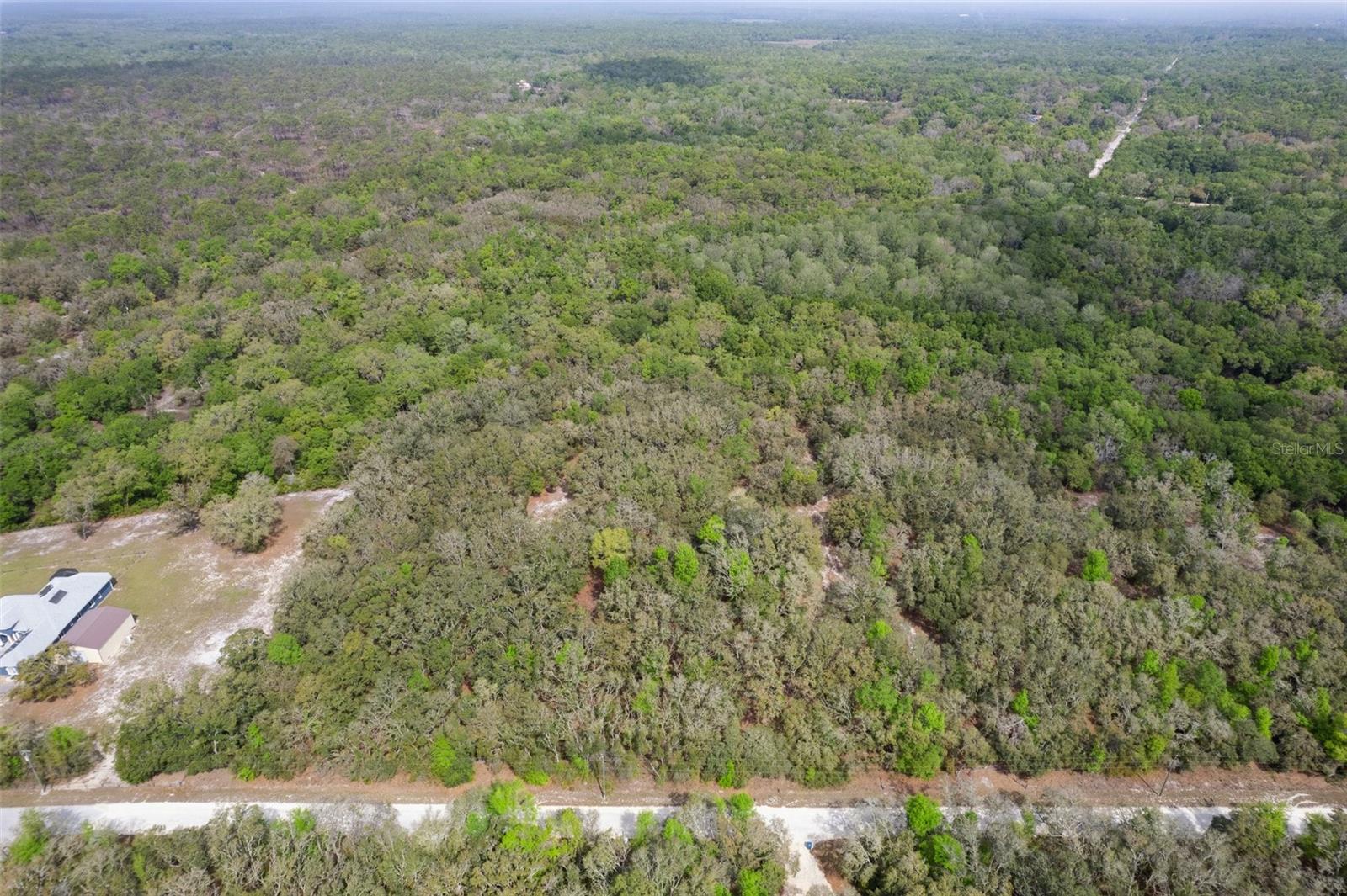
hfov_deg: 78.6
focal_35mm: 22
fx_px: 823
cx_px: 674
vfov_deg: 57.2
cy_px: 448
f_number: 2.8
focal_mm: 8.38
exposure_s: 1/1250
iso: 100
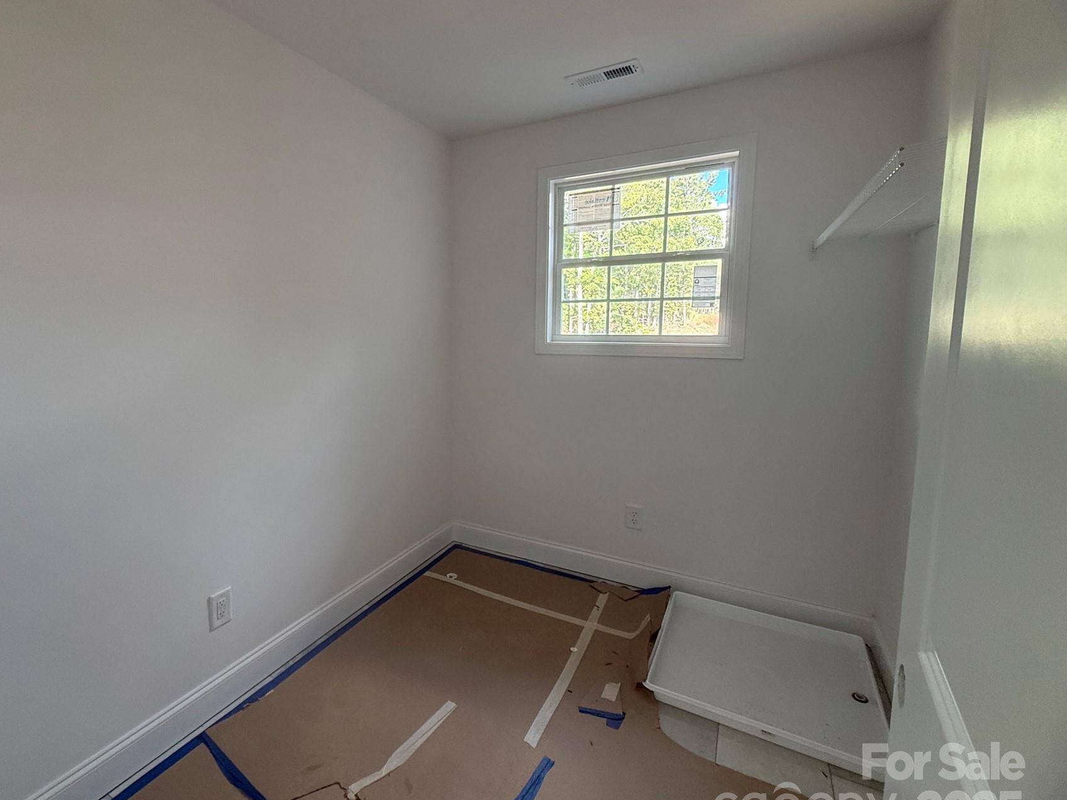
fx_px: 524
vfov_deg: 74.7
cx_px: 423
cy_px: 376
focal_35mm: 17
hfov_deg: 89.8
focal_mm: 2.22
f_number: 2.2
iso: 250
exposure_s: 1/99
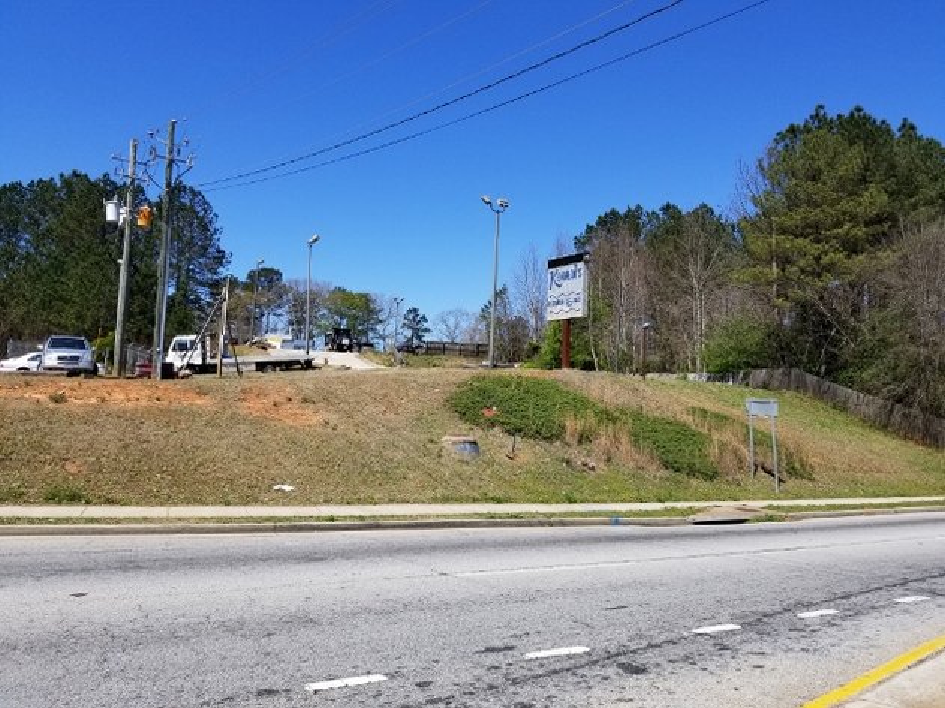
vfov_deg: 53.0
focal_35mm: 26
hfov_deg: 67.3
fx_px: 710
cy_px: 354
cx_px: 472
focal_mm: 4.25
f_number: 1.7
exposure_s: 1/2584
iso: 50
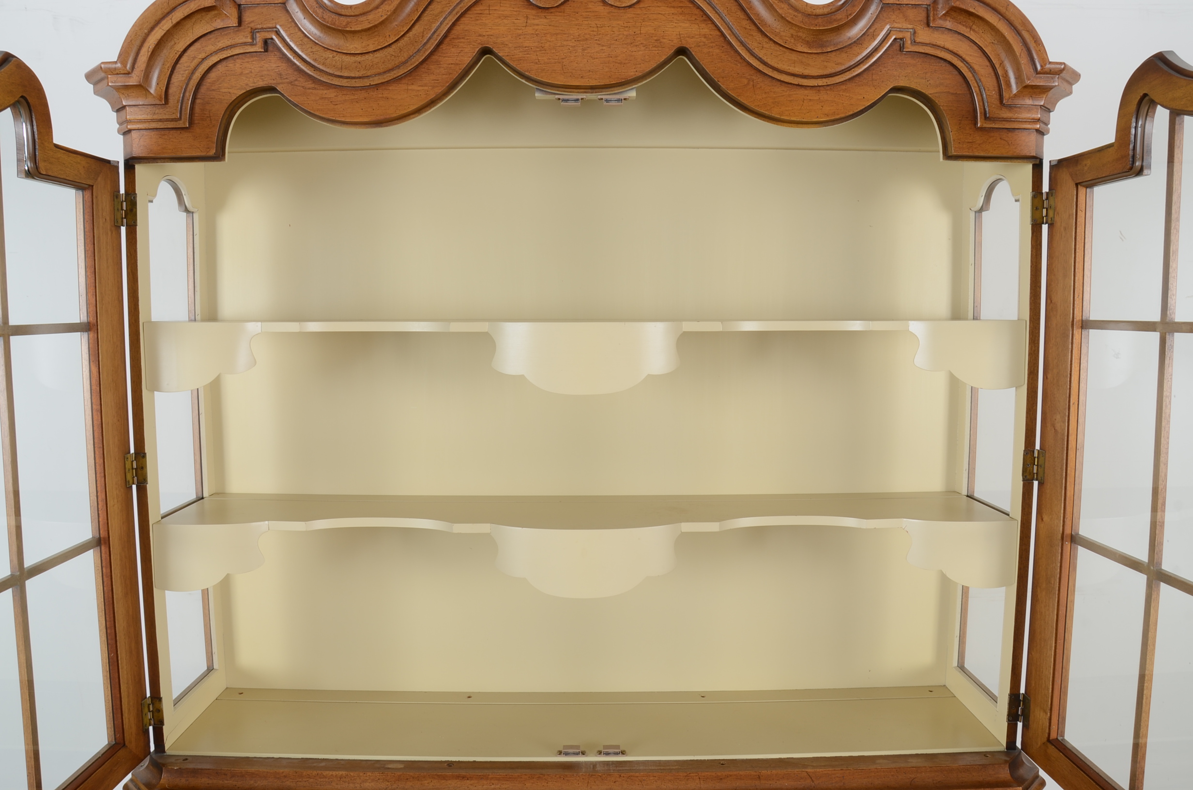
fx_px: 893
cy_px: 395
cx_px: 596
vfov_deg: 47.7
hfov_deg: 67.5
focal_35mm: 27
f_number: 13
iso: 125
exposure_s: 1/100
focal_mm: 18
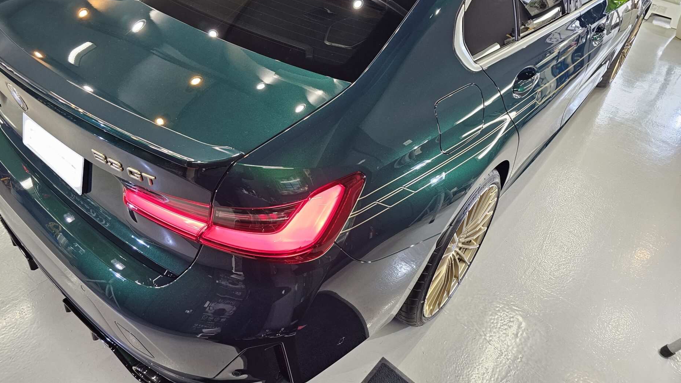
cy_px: 124
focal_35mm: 26
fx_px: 470
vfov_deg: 43.7
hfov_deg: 71.9
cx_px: 329
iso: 200
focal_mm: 6.3
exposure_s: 1/101
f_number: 1.7
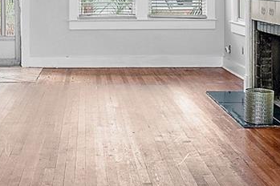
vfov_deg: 16.6
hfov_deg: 25.1
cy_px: -6
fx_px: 624
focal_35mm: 80
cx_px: 78
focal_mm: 17.5
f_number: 4.5
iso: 1600
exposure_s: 1/30
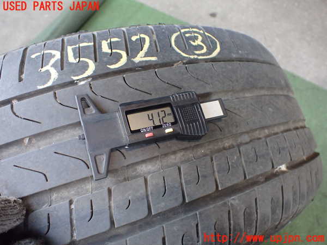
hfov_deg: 60.0
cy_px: 122
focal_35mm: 30
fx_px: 283
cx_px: 164
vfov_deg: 46.8
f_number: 2.3
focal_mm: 5.4
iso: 500
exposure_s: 1/125
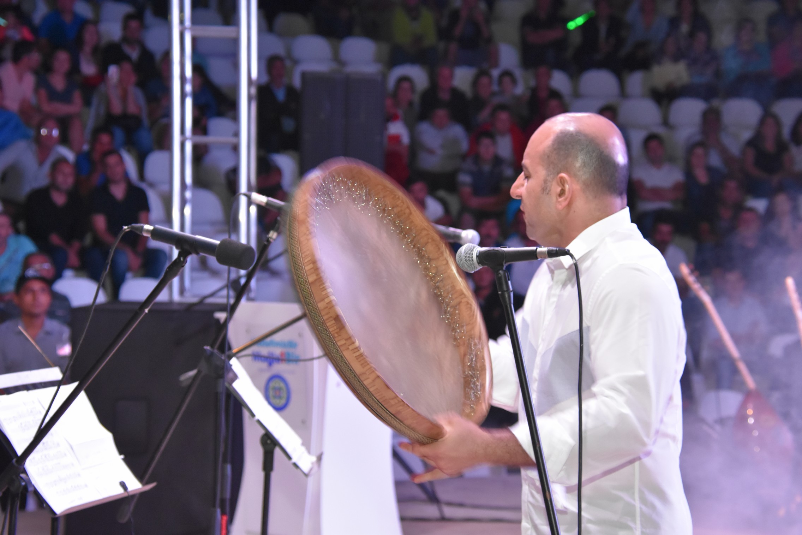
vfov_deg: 12.7
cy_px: 268
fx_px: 2406
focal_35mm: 108
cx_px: 401
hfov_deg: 18.9
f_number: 5.6
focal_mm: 72
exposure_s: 1/60
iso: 4000
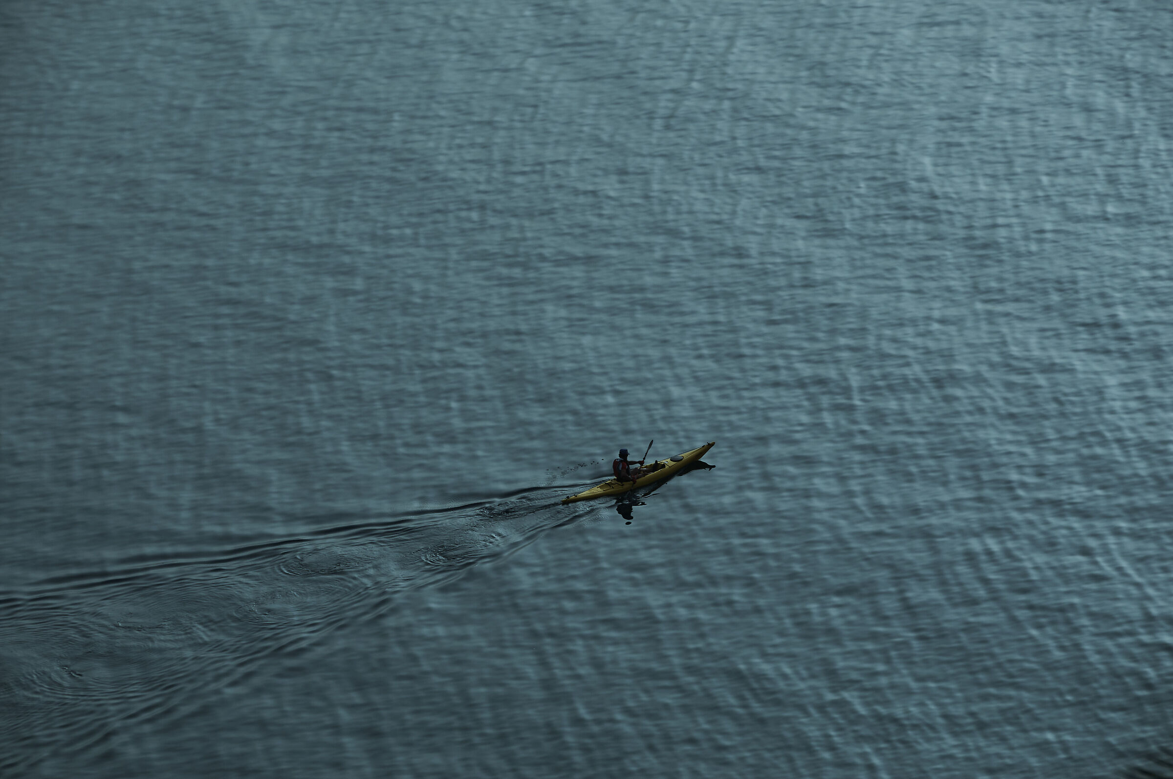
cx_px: 586
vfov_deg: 6.8
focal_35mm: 202
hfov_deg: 10.2
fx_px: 6590
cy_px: 390
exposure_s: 1/250
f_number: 8
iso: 200
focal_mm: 135
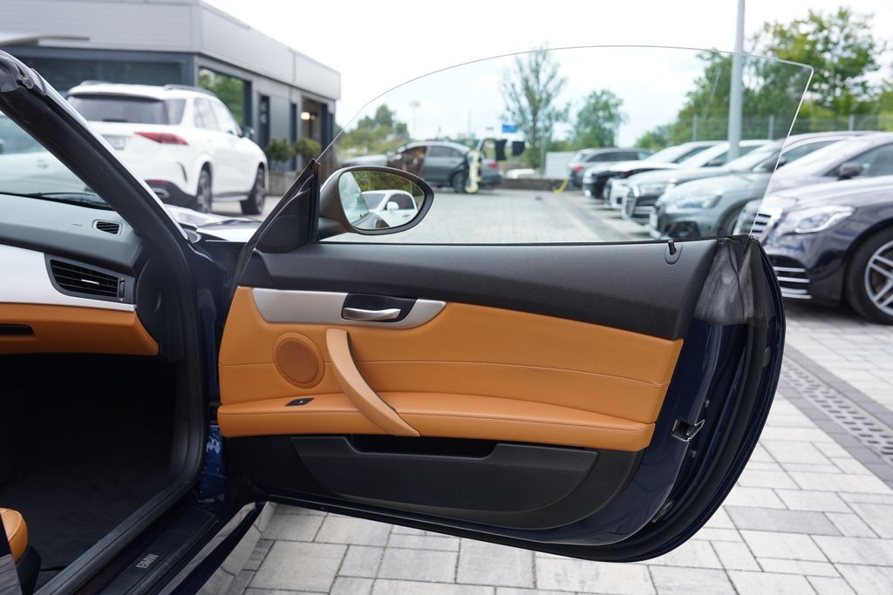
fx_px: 992
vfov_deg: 33.4
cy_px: 298
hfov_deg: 48.5
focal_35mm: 40
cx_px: 446
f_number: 5.6
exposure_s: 1/125
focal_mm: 40
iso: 100
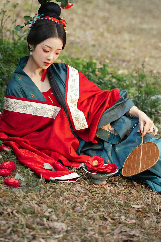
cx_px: 41
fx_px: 1248
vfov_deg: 11.0
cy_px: 49
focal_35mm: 186
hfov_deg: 7.4
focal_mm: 115
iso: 100
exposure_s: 1/400
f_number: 2.8
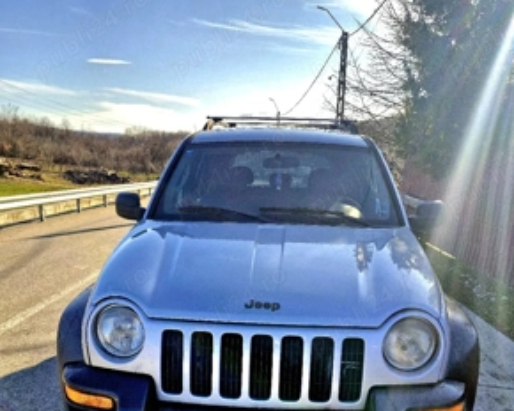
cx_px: 264
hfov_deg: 57.2
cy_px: 331
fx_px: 472
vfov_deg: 44.7
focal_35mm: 31
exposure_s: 1/1429
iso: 50
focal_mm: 5.54
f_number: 1.8
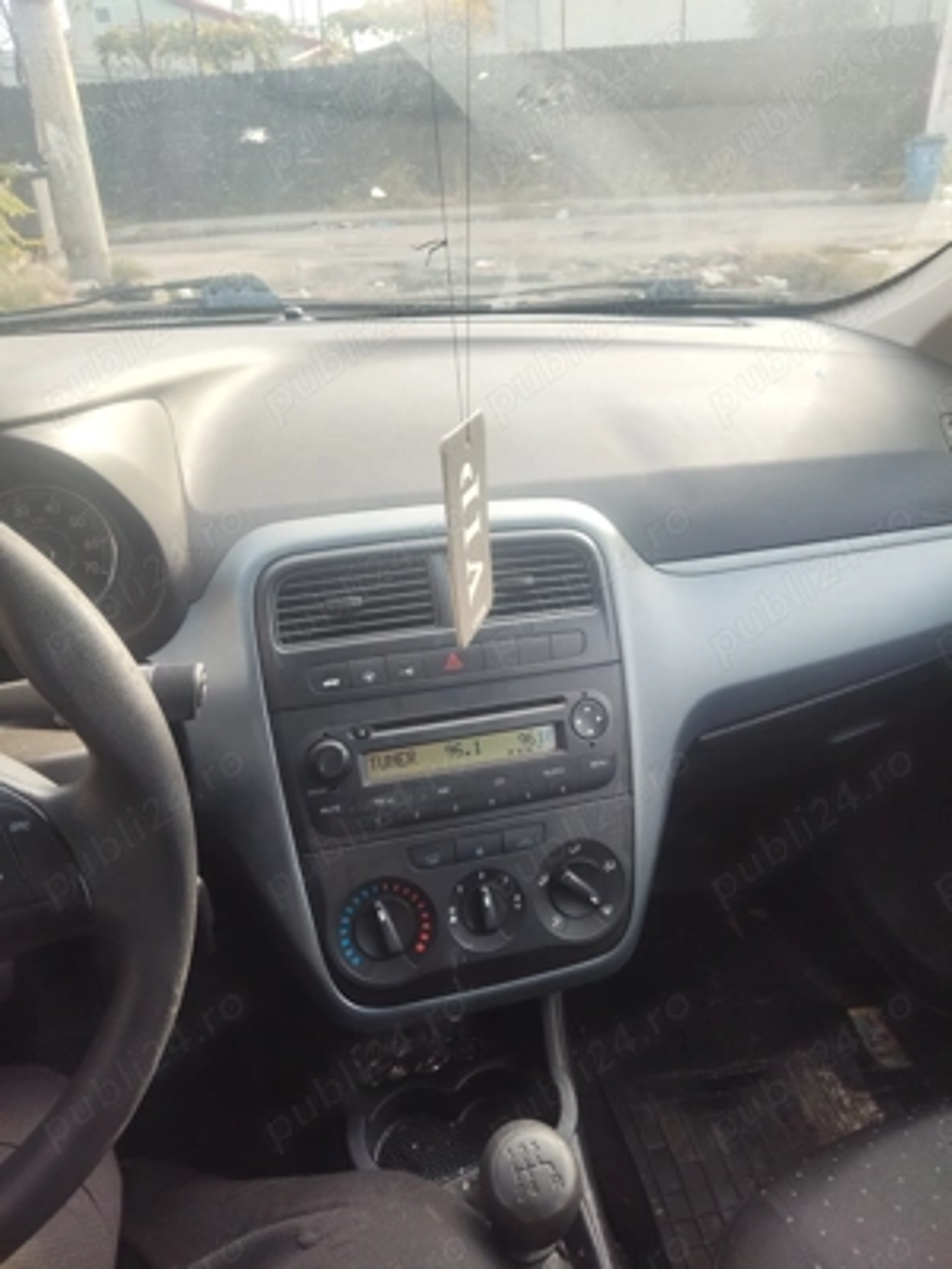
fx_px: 917
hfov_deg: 54.9
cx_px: 476
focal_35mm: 25
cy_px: 634
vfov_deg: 69.4
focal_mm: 4.15
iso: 100
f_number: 1.8
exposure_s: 1/124
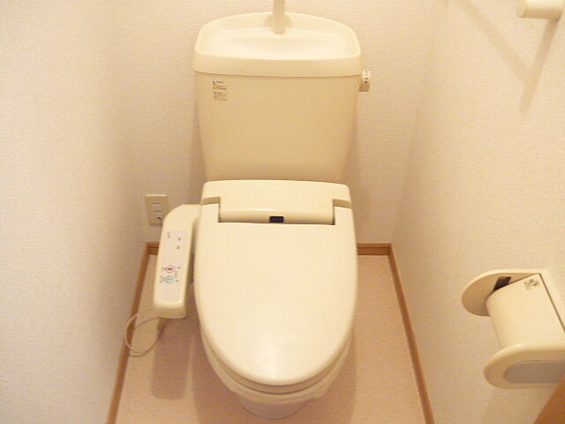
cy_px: 212
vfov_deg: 42.9
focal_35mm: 33
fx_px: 539
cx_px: 282
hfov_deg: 55.4
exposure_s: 1/10
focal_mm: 5.5
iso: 400
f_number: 2.8
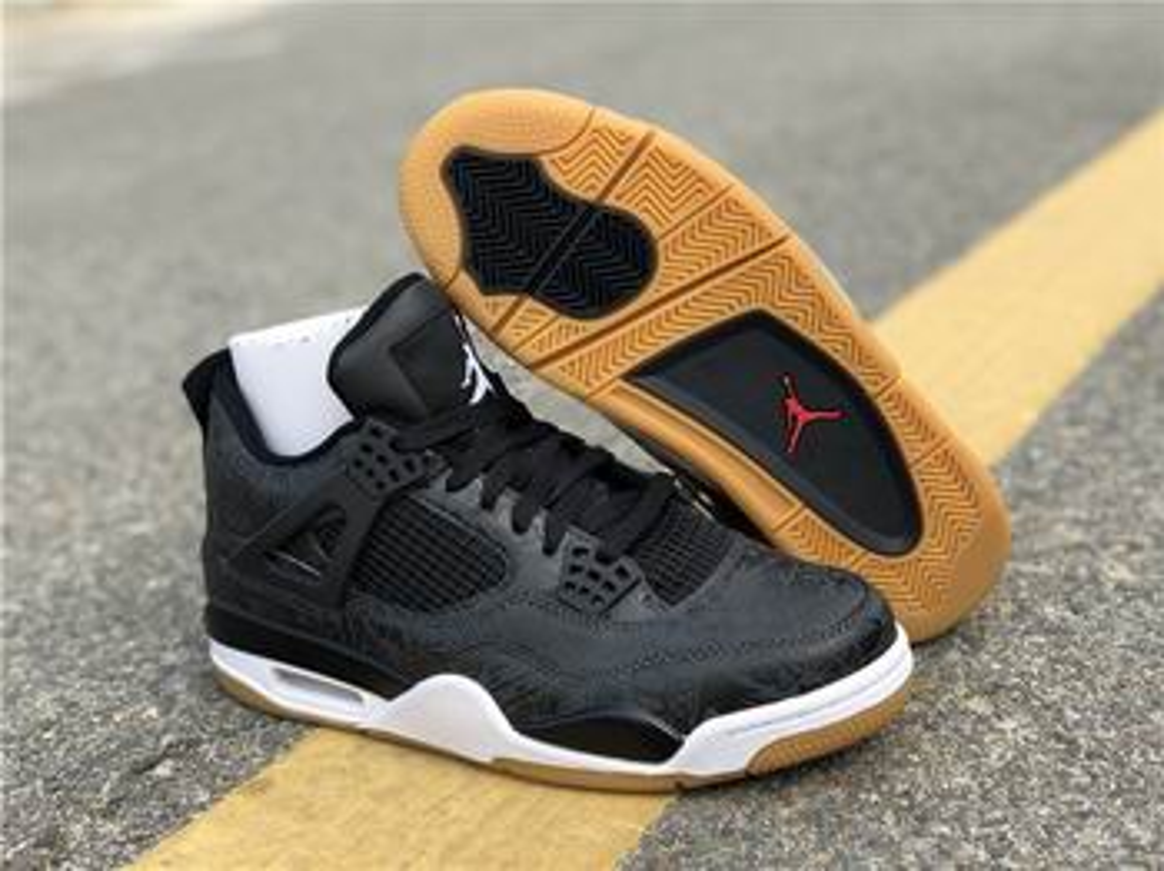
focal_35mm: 52
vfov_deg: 28.0
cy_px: 436
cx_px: 582
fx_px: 1747
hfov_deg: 36.8
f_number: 2.4
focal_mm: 6
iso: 16
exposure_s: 1/218
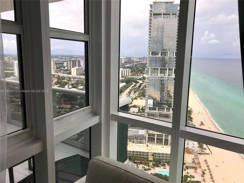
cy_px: 92
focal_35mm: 28
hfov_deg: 63.4
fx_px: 197
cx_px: 122
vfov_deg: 49.7
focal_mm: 3.99
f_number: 1.8
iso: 20
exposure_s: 1/1520
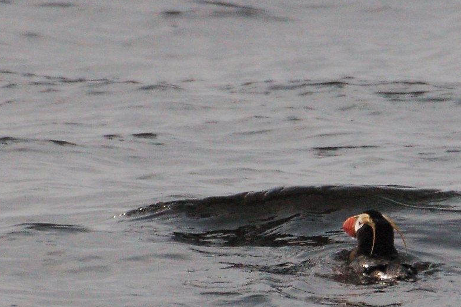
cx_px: 415
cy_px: 270
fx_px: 17627
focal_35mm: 1378
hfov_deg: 1.5
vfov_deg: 1.0
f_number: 10
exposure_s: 1/4000
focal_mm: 300
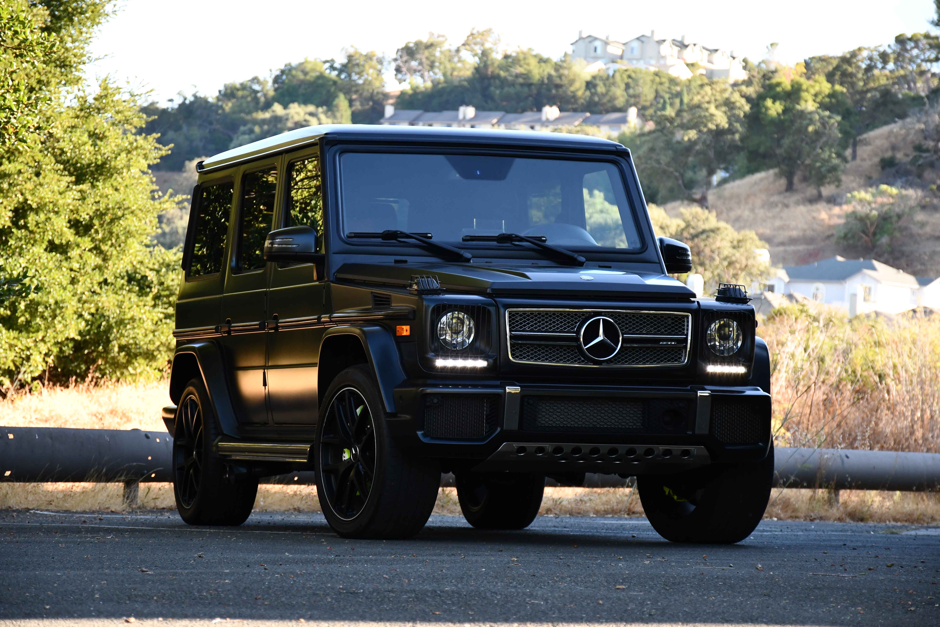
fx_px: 3316
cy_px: 314
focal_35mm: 127
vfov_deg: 10.8
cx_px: 470
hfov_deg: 16.1
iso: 800
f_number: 5.3
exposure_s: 1/400
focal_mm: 85
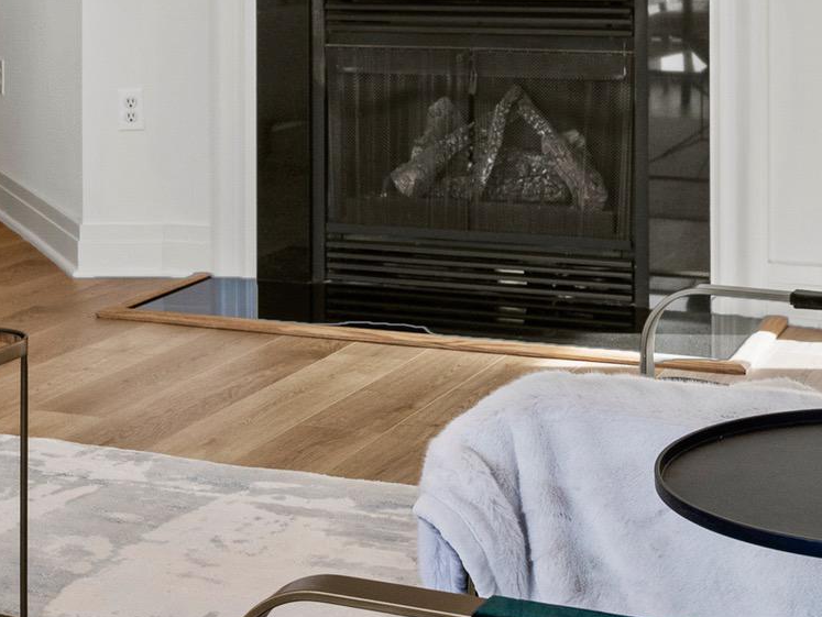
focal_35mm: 79
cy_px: -82
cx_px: 417
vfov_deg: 17.9
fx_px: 1877
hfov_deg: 24.7
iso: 800
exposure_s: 1/30
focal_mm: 20
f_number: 7.1
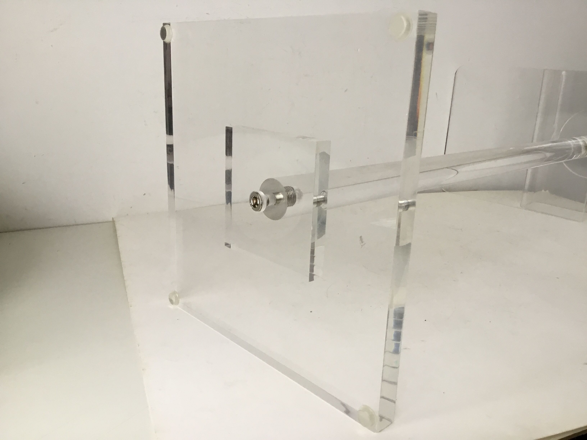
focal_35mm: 31
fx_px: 526
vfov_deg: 45.4
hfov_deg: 58.4
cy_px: 220
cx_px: 294
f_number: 2.4
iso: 32
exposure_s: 1/33
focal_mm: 3.3
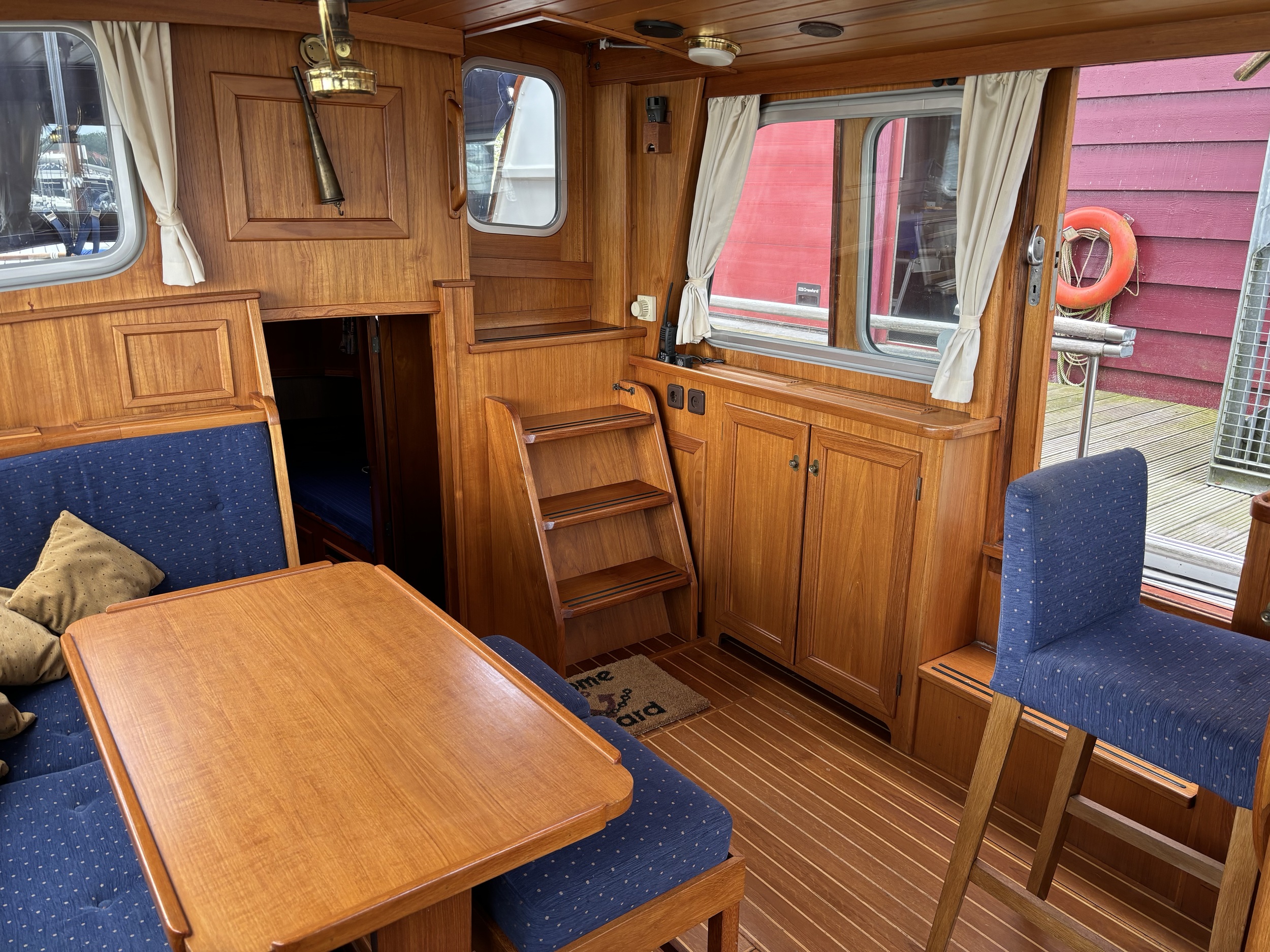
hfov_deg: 67.3
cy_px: 476
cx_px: 635
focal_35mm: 26
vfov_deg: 53.1
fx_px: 954
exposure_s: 1/121
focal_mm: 5.96
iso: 64
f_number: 1.6
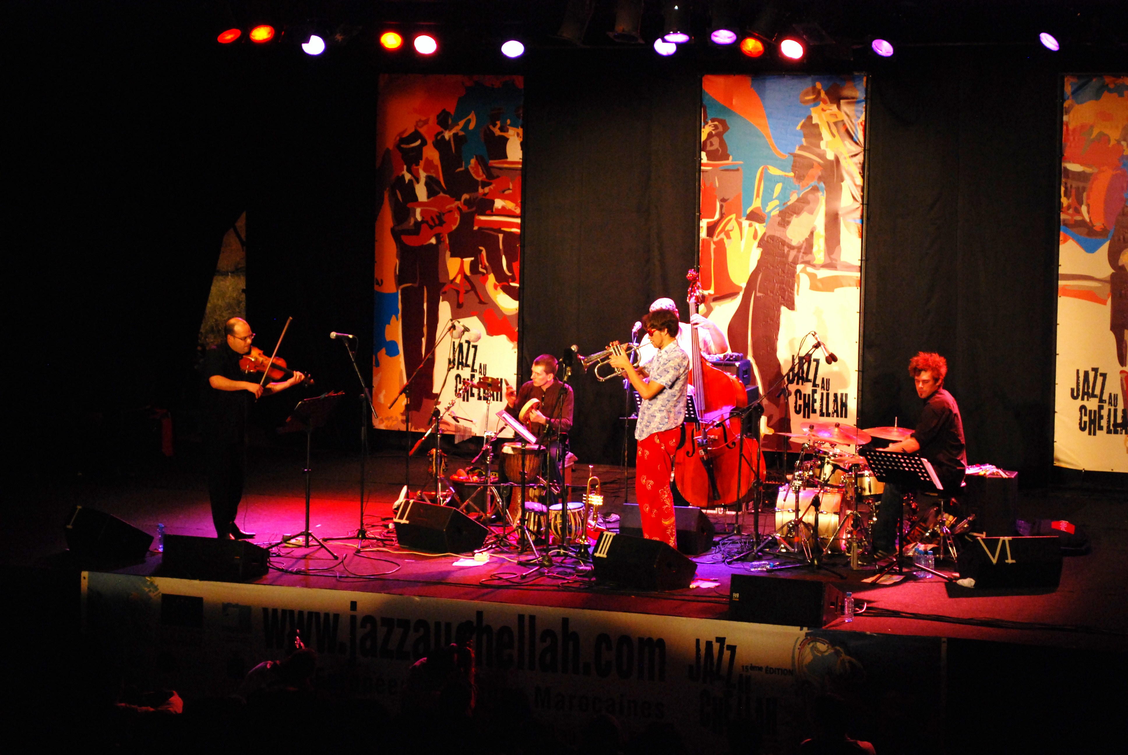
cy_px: 378
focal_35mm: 82
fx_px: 2588
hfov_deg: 24.6
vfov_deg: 16.6
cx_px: 564
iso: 800
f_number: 5.6
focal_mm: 55
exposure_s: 1/40
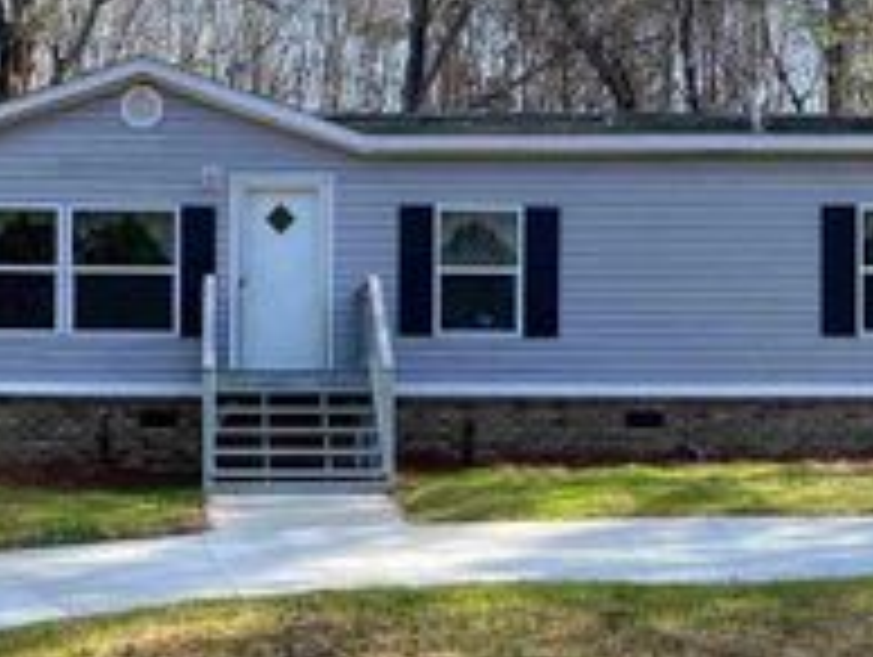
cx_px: 248
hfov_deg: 28.6
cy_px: 394
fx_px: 1692
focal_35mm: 67
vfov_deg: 21.9
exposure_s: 1/810
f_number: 1.8
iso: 32
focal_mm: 4.25
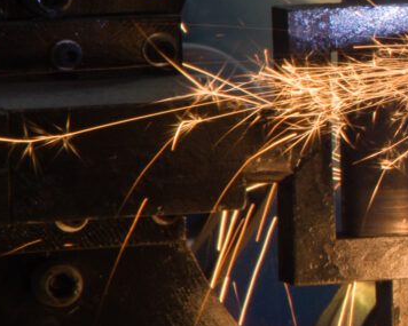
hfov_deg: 3.3
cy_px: 11
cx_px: 1218
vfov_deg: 2.7
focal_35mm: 574
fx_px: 6933
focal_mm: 85
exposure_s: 1/10
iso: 200
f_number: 13
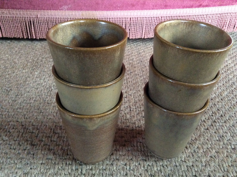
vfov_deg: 44.1
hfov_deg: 56.9
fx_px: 219
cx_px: 118
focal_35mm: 32
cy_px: 88
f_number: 2.4
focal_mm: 3.3
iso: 320
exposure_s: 1/17
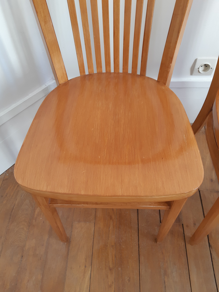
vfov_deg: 67.3
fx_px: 219
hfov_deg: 53.1
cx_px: 110
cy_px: 146
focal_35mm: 26
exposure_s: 1/50
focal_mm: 3.93
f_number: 1.7
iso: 125
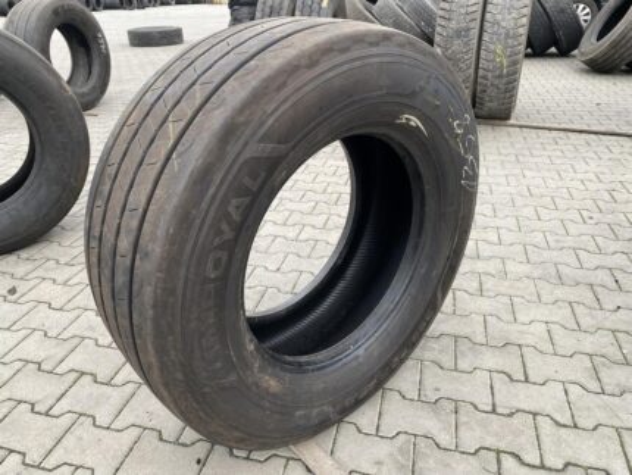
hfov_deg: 67.3
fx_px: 475
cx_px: 316
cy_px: 238
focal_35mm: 26
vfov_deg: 53.1
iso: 100
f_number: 1.8
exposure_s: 1/121
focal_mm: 4.25
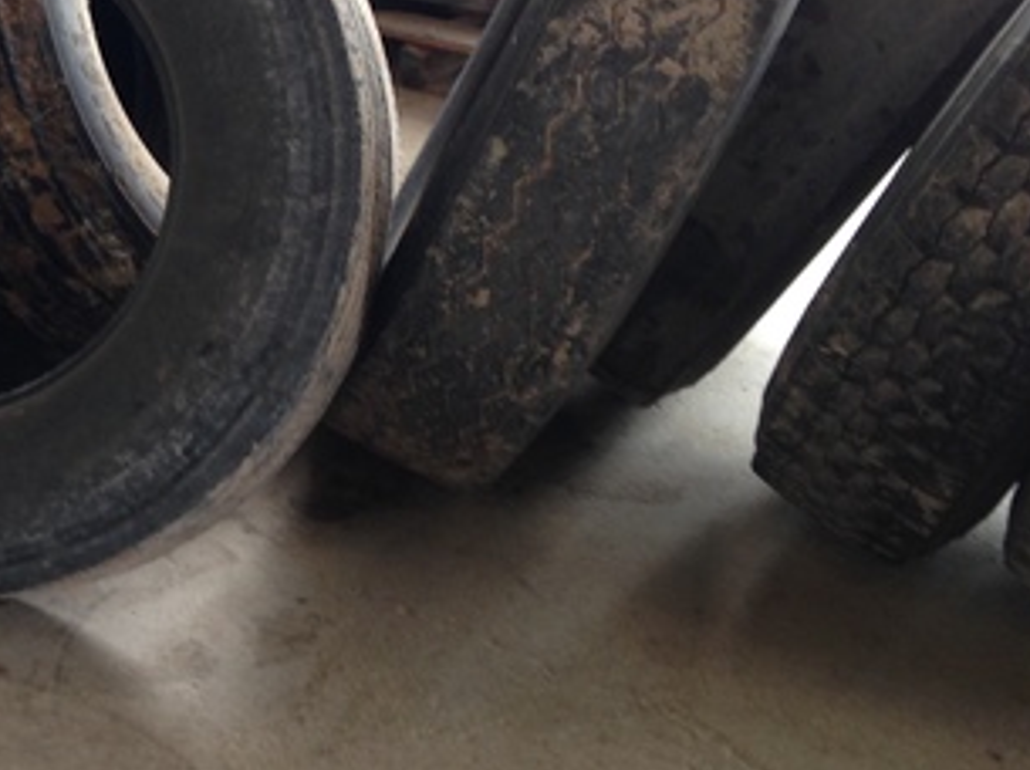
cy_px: 176
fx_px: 2318
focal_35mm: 78
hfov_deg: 23.8
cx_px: -30
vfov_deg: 18.7
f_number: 2.4
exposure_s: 1/30
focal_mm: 4.12
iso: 50
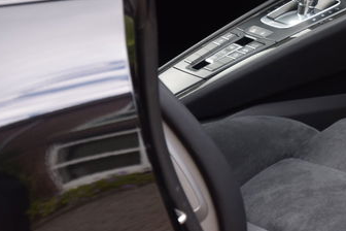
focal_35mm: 291
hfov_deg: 7.1
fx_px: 2798
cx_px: 316
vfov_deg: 4.7
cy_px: -1
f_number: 5.6
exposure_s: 1/125
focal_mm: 85
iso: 500
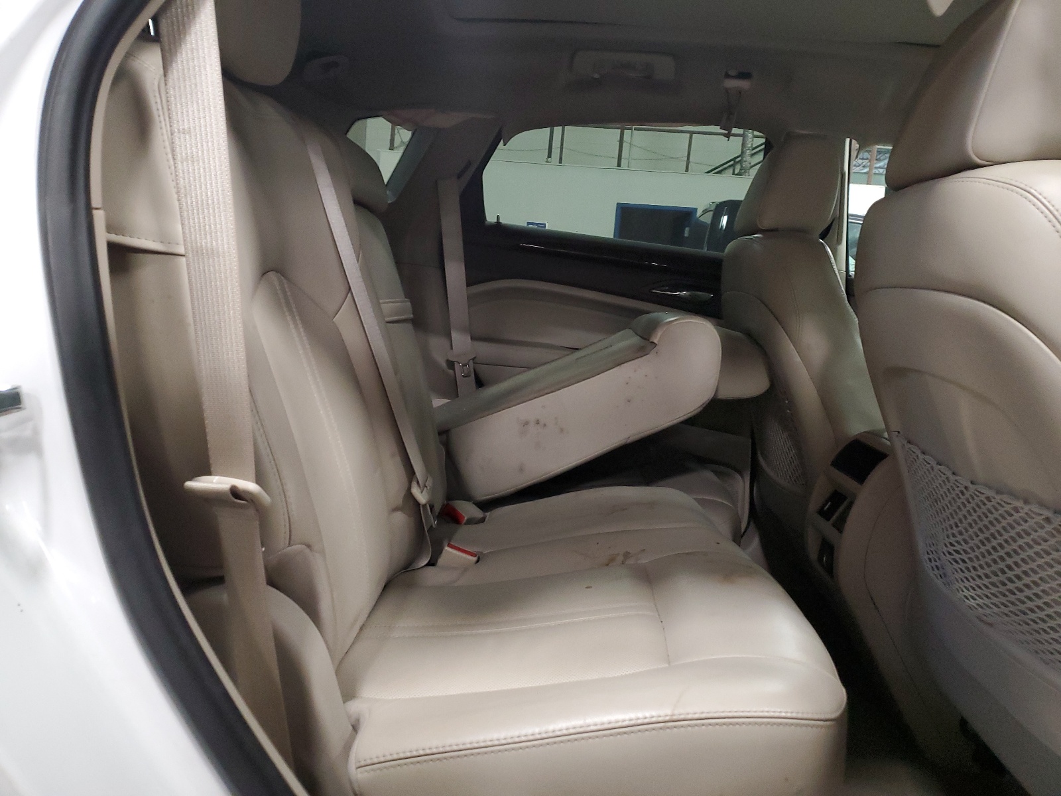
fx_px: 797
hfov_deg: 67.3
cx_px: 530
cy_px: 398
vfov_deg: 53.1
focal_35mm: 26
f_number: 1.5
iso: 300
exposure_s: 1/24
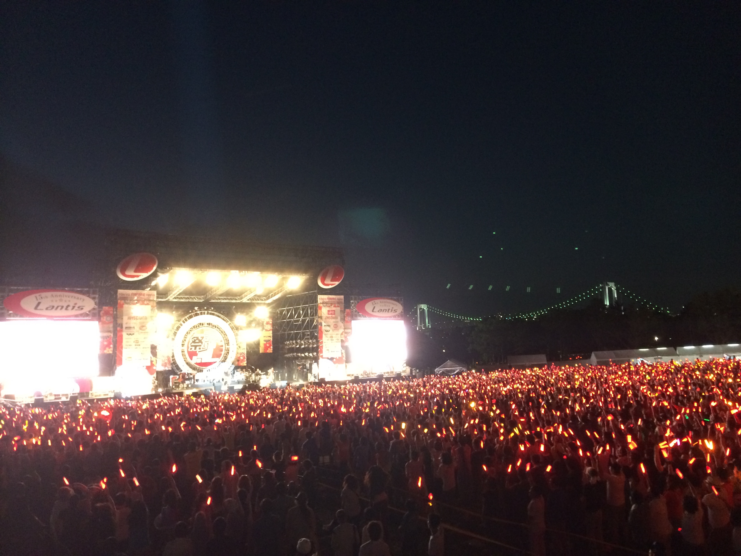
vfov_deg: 46.8
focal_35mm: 30
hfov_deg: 60.0
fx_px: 642
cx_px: 370
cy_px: 278
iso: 320
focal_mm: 4.12
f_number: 2.2
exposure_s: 1/20
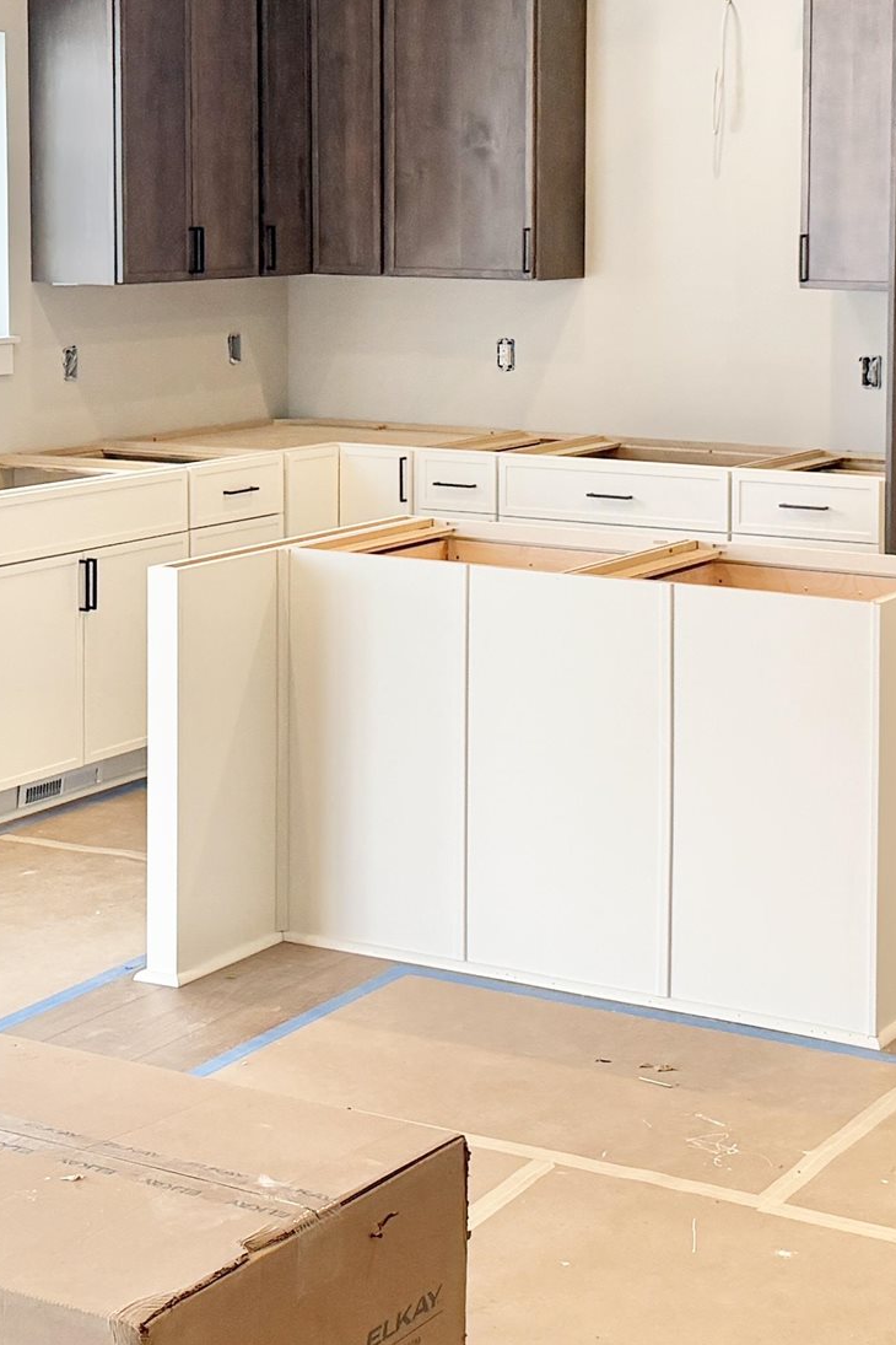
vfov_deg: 28.5
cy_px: 383
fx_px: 2613
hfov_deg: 19.4
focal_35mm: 70
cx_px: 594
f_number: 1.78
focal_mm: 6.76
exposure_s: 1/228
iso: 200
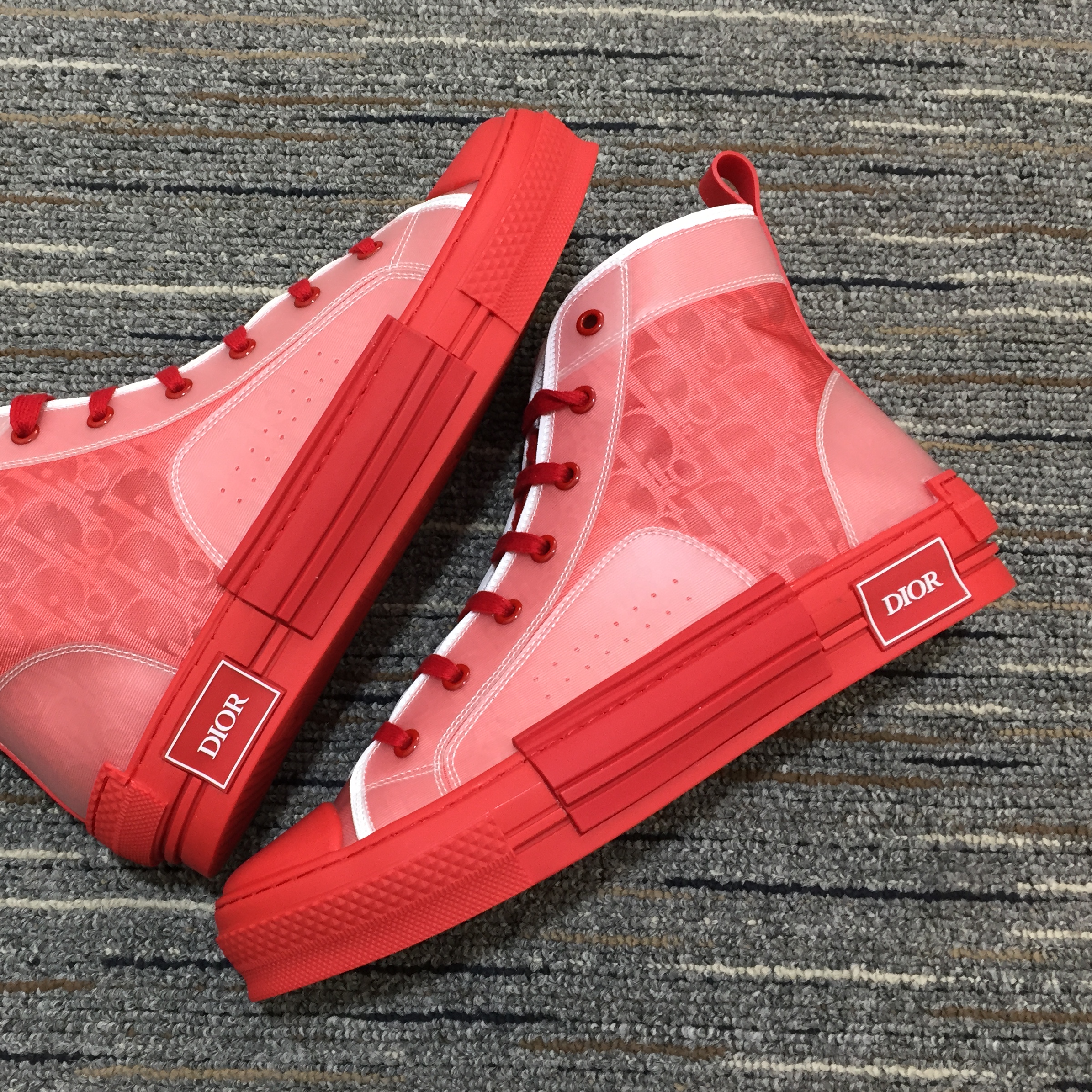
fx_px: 1249
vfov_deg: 47.2
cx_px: 372
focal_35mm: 35
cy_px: 544
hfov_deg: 46.5
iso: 125
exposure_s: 1/33
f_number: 2.2
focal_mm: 4.15
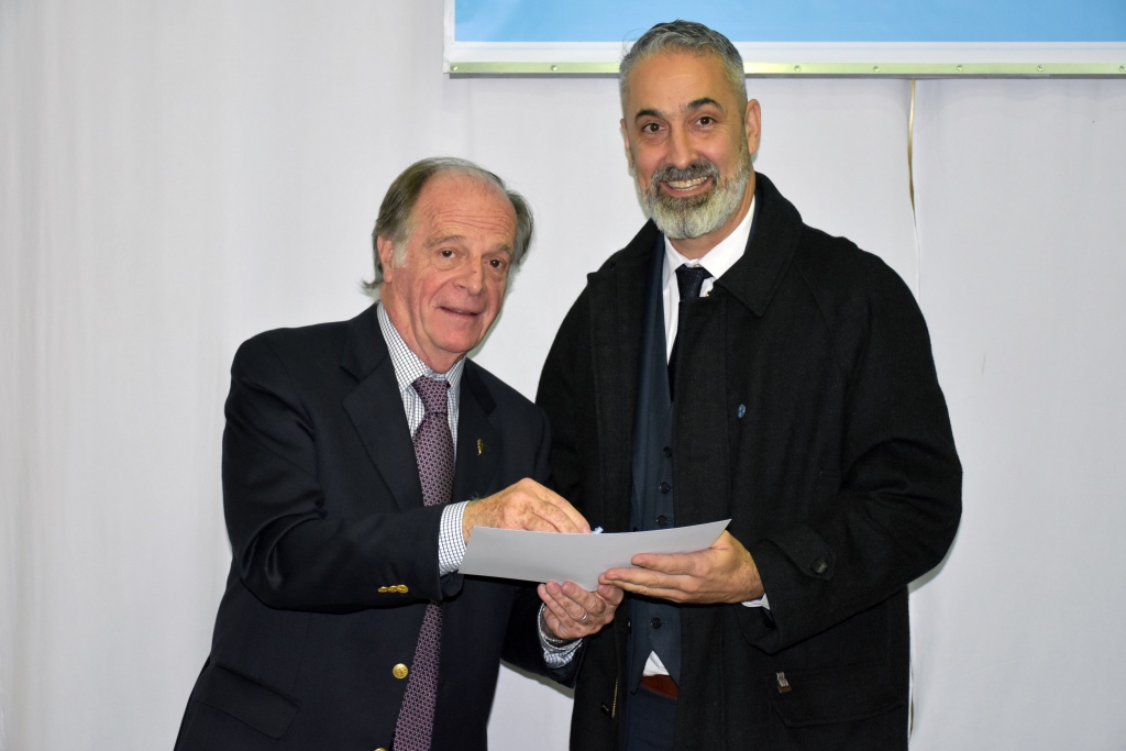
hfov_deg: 29.9
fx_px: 2111
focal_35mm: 68
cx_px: 563
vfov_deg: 20.2
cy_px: 376
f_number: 4.5
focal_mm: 45
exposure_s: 1/60
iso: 1800
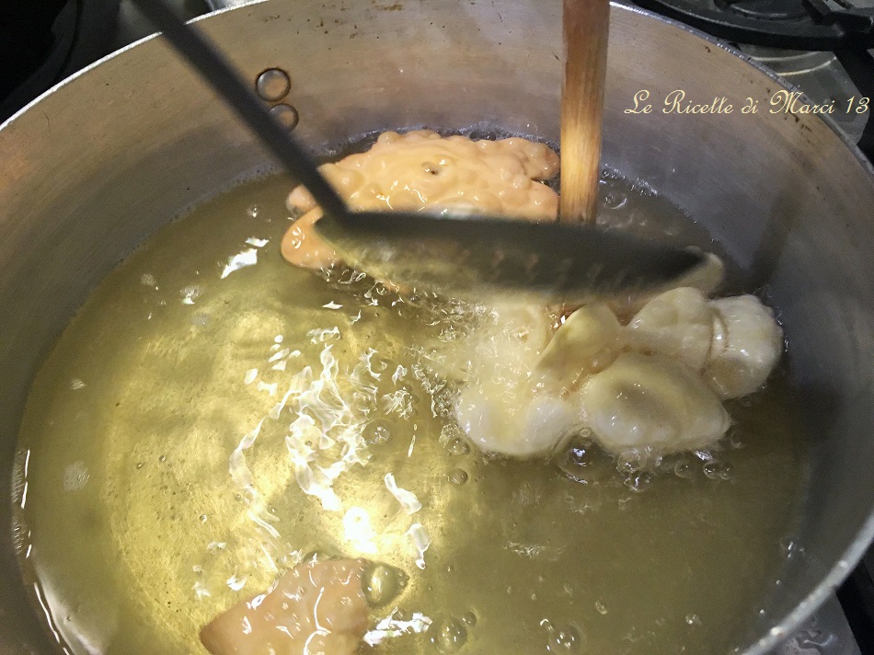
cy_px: 328
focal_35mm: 29
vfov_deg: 48.2
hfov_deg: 61.7
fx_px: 732
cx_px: 437
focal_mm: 4.15
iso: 160
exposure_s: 1/33
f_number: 2.2
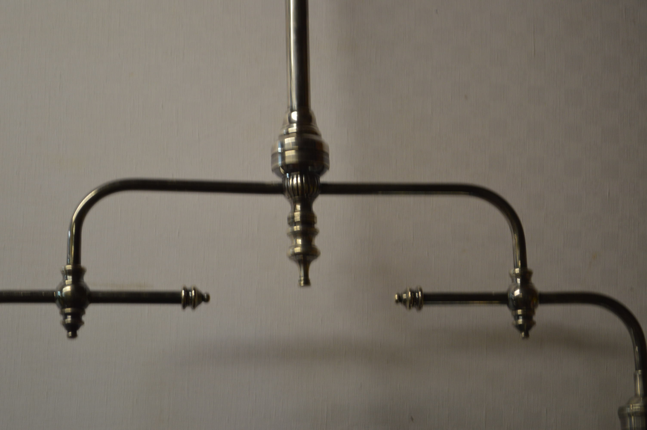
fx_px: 1481
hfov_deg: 24.6
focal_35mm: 82
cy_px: 215
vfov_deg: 16.5
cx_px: 324
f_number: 5.6
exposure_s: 1/25
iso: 400
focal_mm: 55
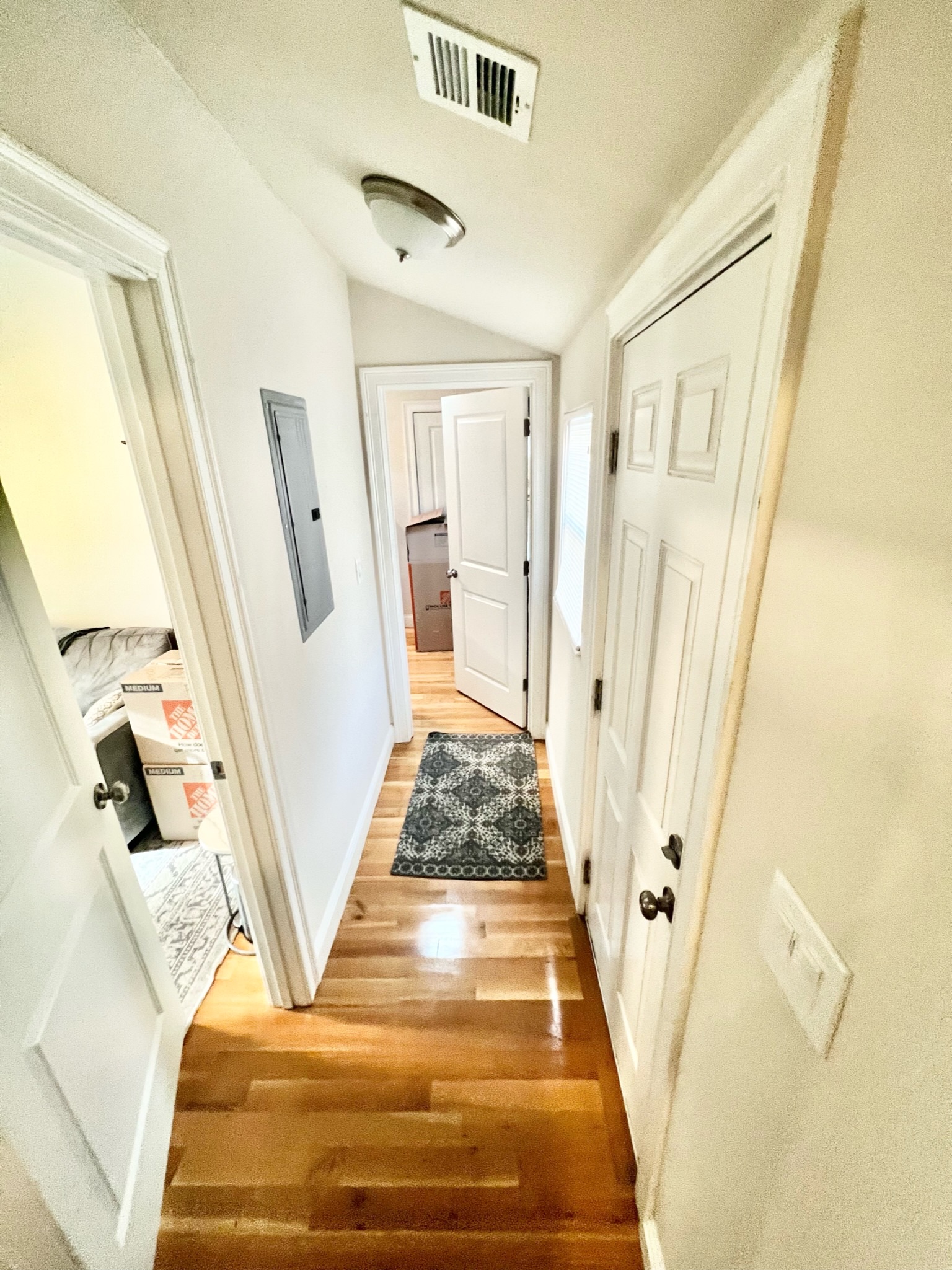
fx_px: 477
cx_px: 476
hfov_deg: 89.9
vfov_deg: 106.2
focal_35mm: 13
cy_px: 635
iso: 250
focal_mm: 1.57
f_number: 1.8
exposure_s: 1/60
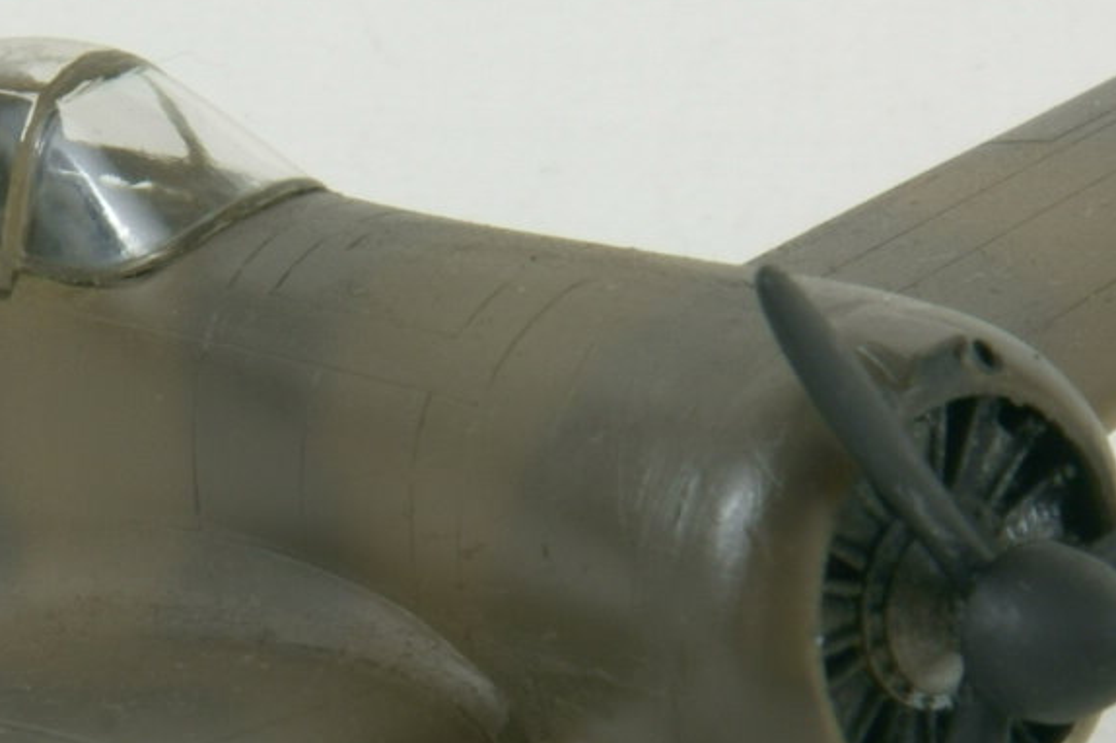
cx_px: 152
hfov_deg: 3.0
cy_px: 624
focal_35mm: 678
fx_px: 20995
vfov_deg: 2.0
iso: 80
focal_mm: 135
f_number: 29
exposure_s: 1
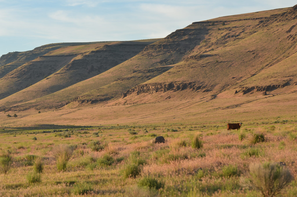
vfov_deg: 13.0
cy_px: 98
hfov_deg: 19.5
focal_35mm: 105
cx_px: 148
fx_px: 864
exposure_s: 1/200
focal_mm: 70
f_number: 4
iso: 100
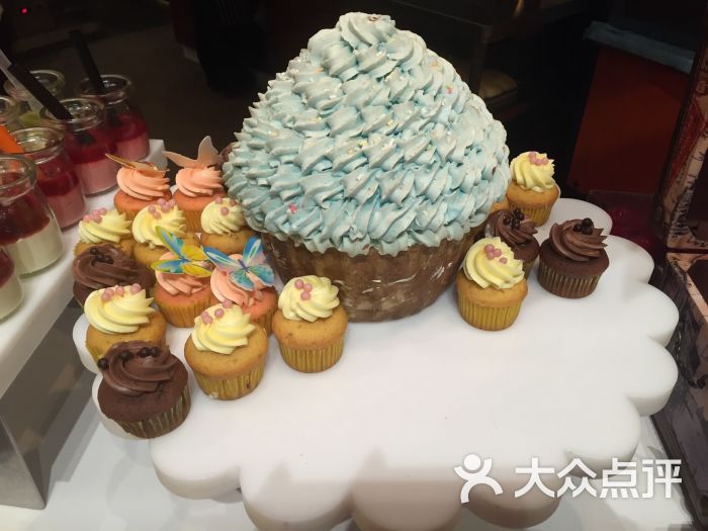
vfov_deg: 48.2
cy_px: 266
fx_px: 593
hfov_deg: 61.7
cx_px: 354
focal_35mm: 29
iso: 40
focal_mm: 4.15
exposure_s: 1/30
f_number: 2.2
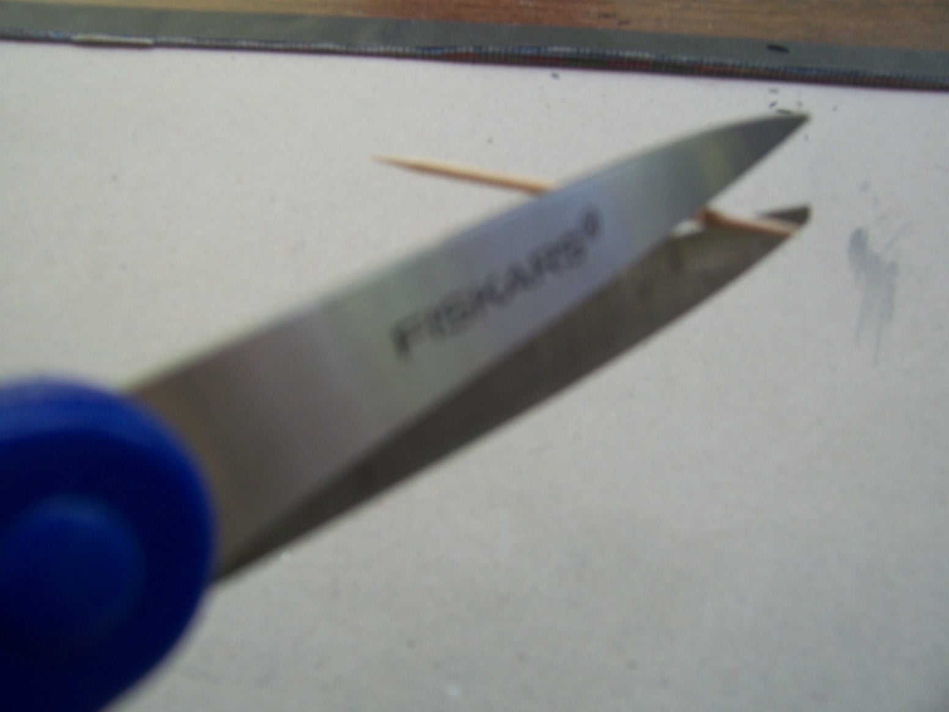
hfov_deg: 55.4
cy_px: 356
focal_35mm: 33
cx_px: 474
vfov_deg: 42.9
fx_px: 905
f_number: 3.4
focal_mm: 5.5
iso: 80
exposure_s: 1/60
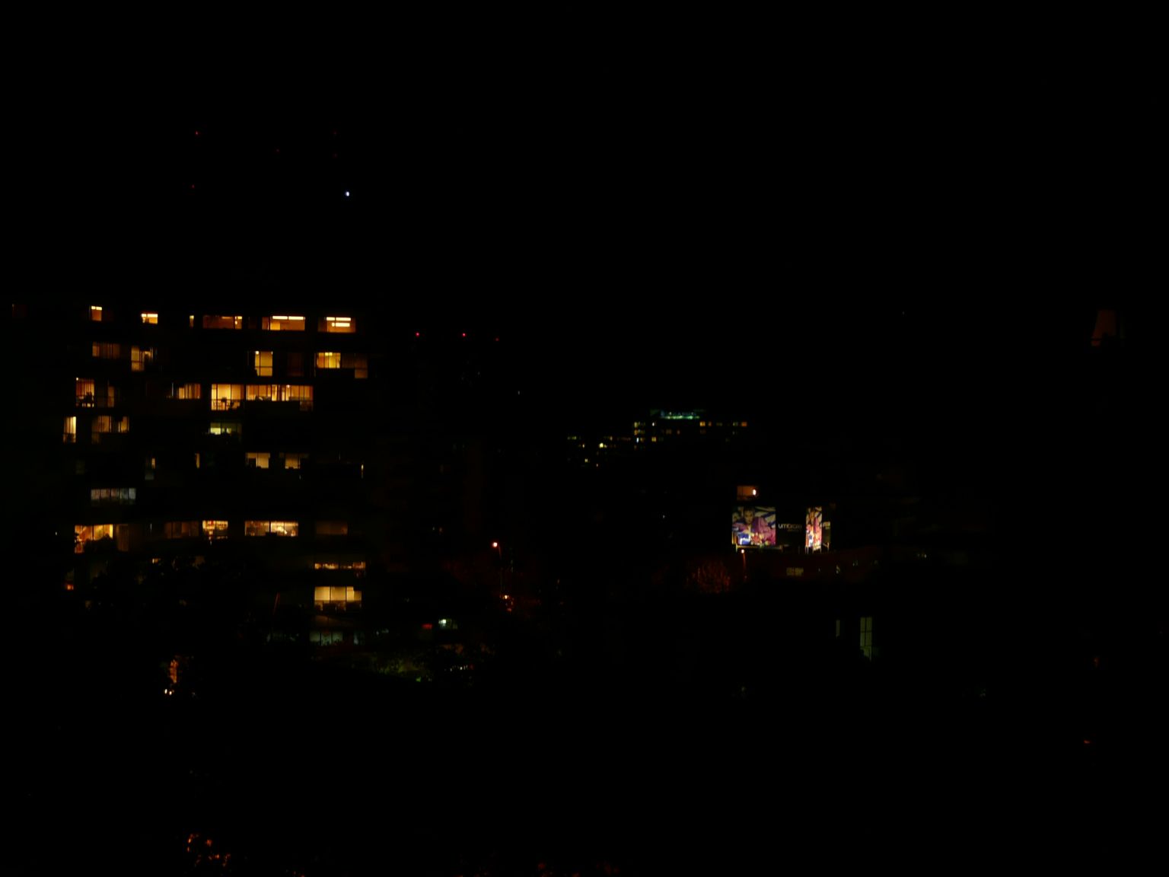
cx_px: 584
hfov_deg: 39.7
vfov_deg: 30.3
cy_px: 438
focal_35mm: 48
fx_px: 1621
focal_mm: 6.5
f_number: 3.9
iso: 100
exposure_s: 1/4
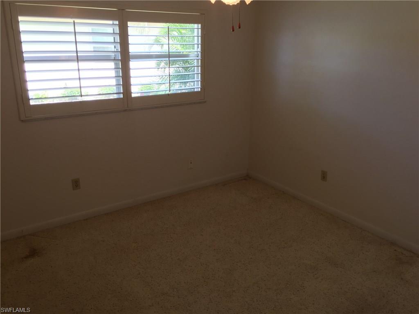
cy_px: 157
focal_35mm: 29
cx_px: 210
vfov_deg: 48.2
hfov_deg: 61.7
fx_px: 351
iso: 32
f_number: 2.2
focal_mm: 4.15
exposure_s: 1/60
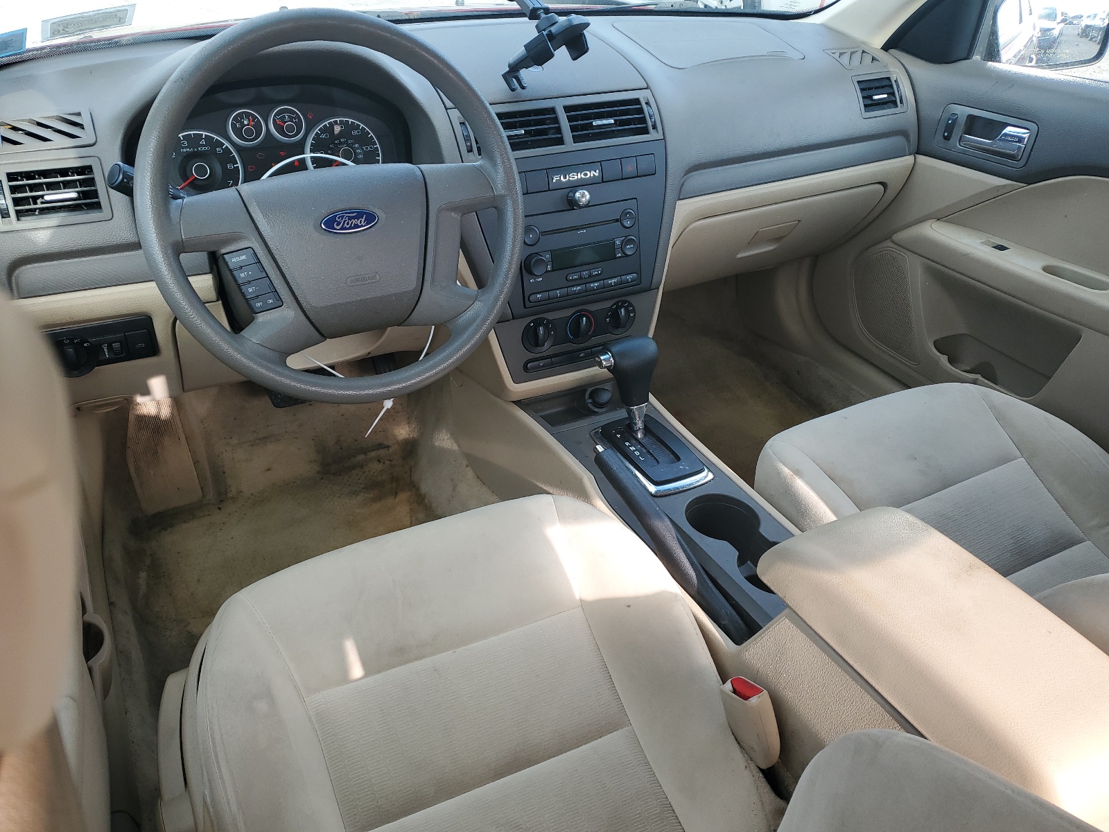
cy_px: 416
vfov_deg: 53.1
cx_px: 554
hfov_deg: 67.3
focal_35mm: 26
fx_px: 833
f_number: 1.5
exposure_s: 1/303
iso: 50
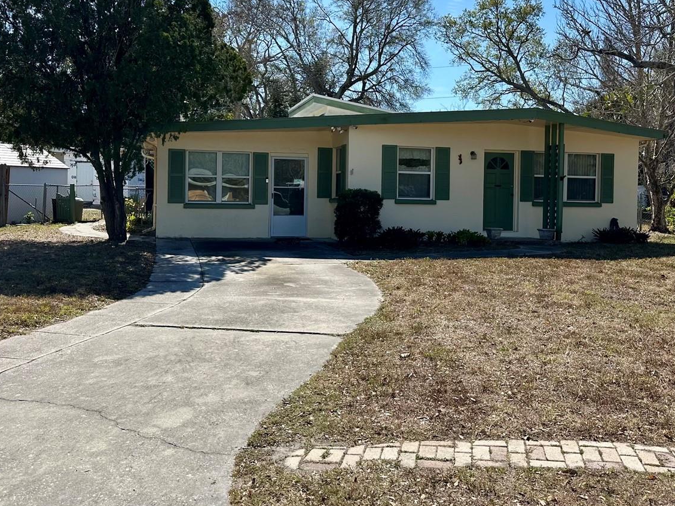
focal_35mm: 34
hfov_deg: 53.9
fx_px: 663
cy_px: 194
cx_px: 366
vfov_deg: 41.5
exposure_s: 1/4545
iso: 80
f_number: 1.78
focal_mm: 6.86
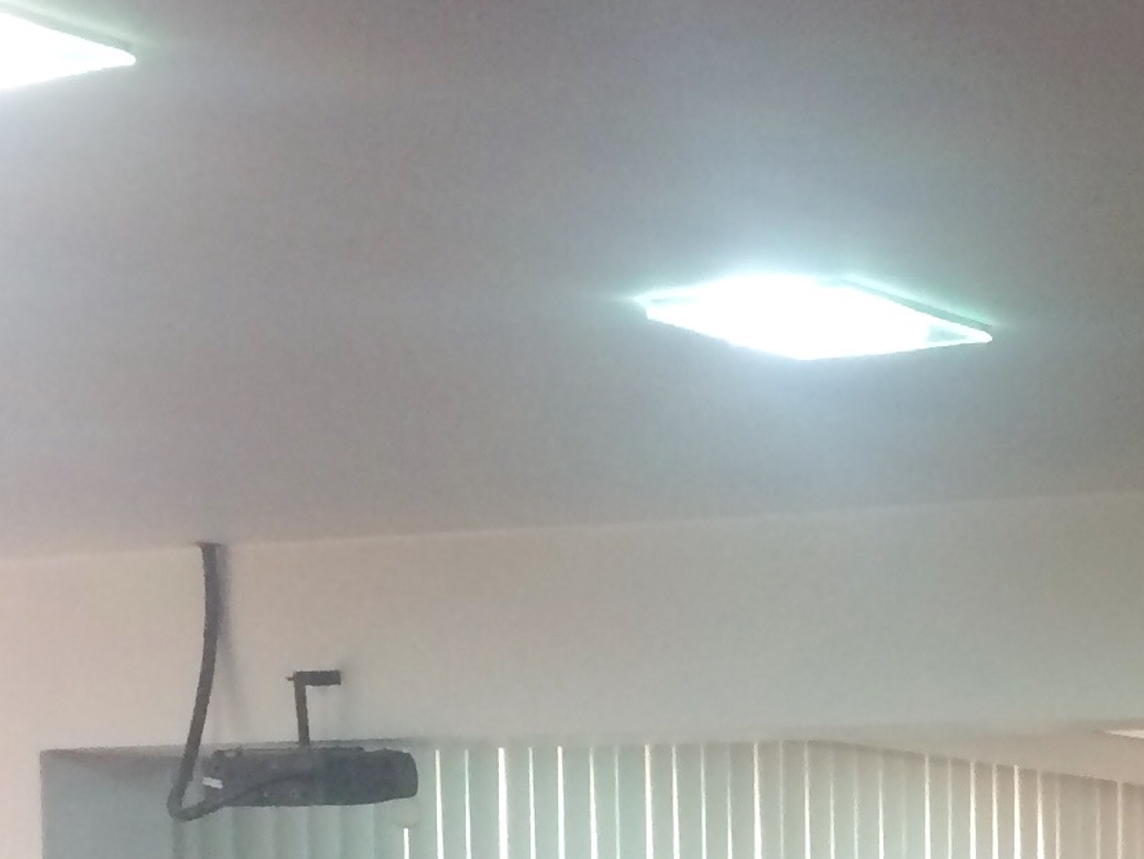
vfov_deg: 12.1
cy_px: 1463
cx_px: 1569
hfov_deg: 16.2
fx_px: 3769
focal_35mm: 114
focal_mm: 4.15
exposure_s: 1/30
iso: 100
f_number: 2.2
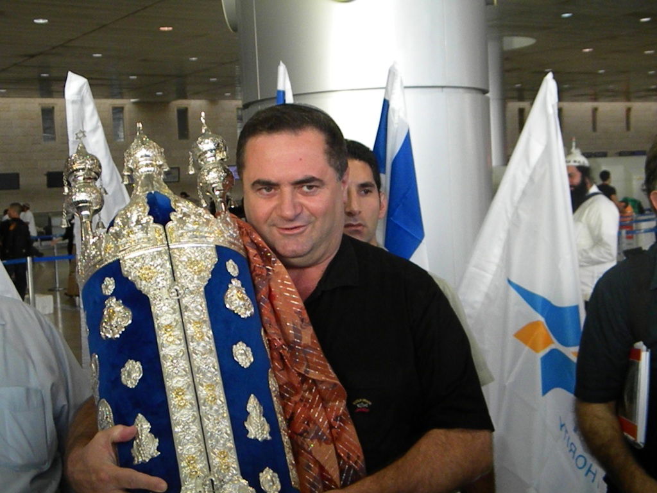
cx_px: 328
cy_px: 246
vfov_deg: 30.9
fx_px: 892
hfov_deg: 40.4
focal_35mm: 47
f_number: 3.9
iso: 720
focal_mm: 8.6
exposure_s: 1/224
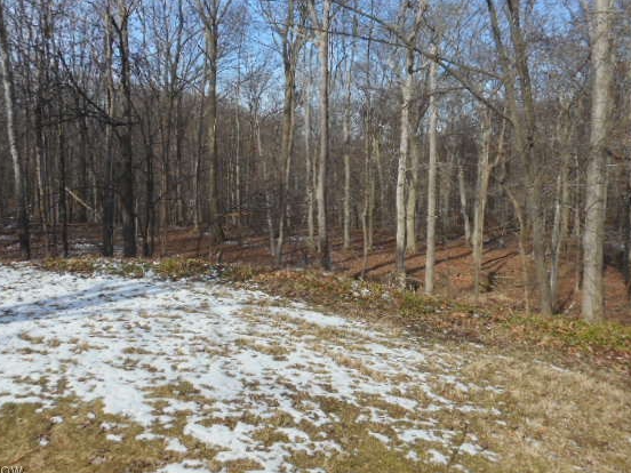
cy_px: 208
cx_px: 314
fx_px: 529
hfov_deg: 61.7
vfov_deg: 48.1
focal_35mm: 29
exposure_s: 1/500
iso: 80
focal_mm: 4.5
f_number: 3.7
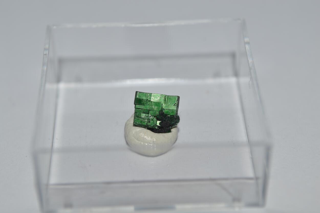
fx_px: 733
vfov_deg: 16.5
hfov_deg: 24.6
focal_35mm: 82
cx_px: 160
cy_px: 106
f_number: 8
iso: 100
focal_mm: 55
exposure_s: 1/60
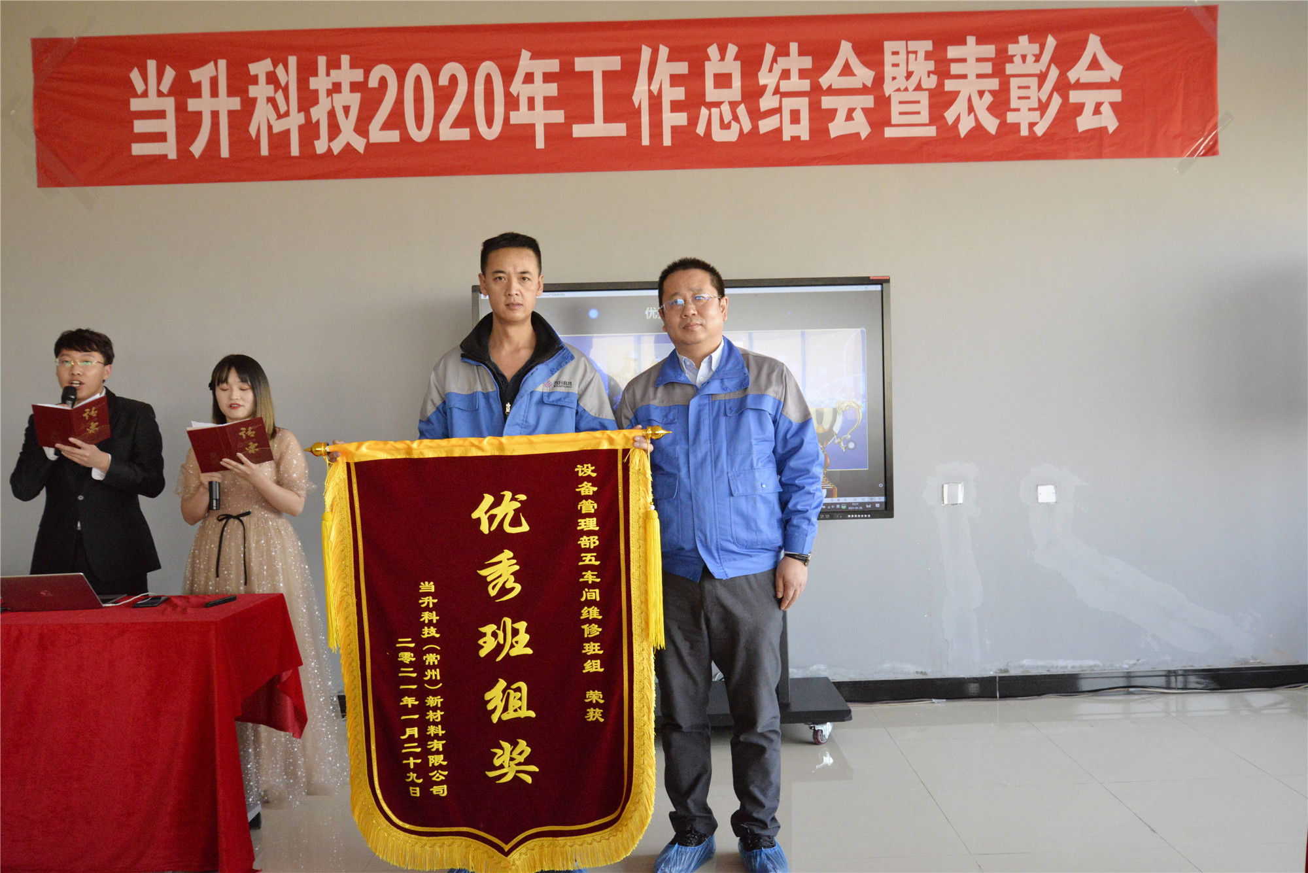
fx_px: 1163
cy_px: 436
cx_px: 654
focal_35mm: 32
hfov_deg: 58.7
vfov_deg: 41.1
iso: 6400
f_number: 8
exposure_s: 1/250
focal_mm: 32
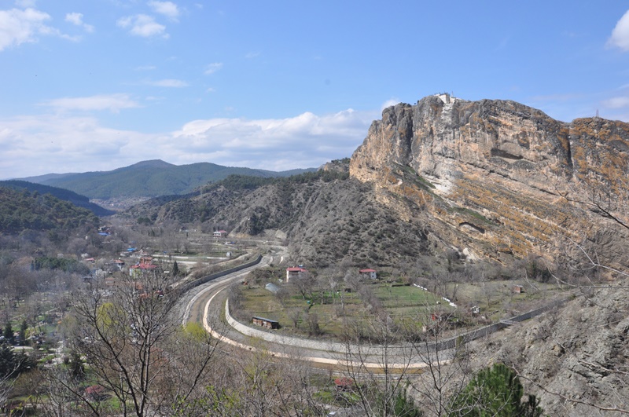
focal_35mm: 27
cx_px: 314
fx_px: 471
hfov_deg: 67.5
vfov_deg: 47.8
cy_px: 208
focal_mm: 18
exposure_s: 1/640
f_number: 13
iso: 640
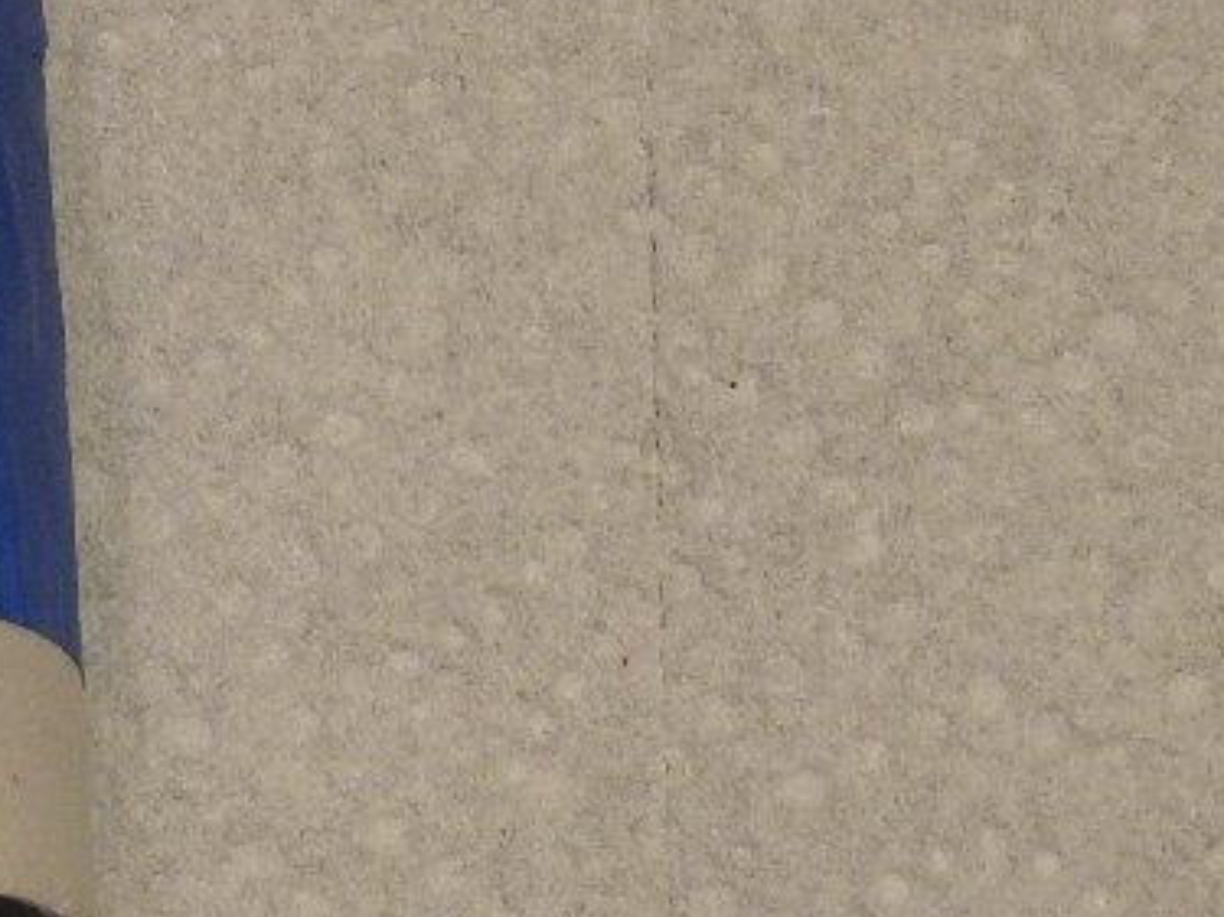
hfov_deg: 10.2
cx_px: -127
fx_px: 6787
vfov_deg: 7.7
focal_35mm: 192
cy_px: -49
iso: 250
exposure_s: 1/30
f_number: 4
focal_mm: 9
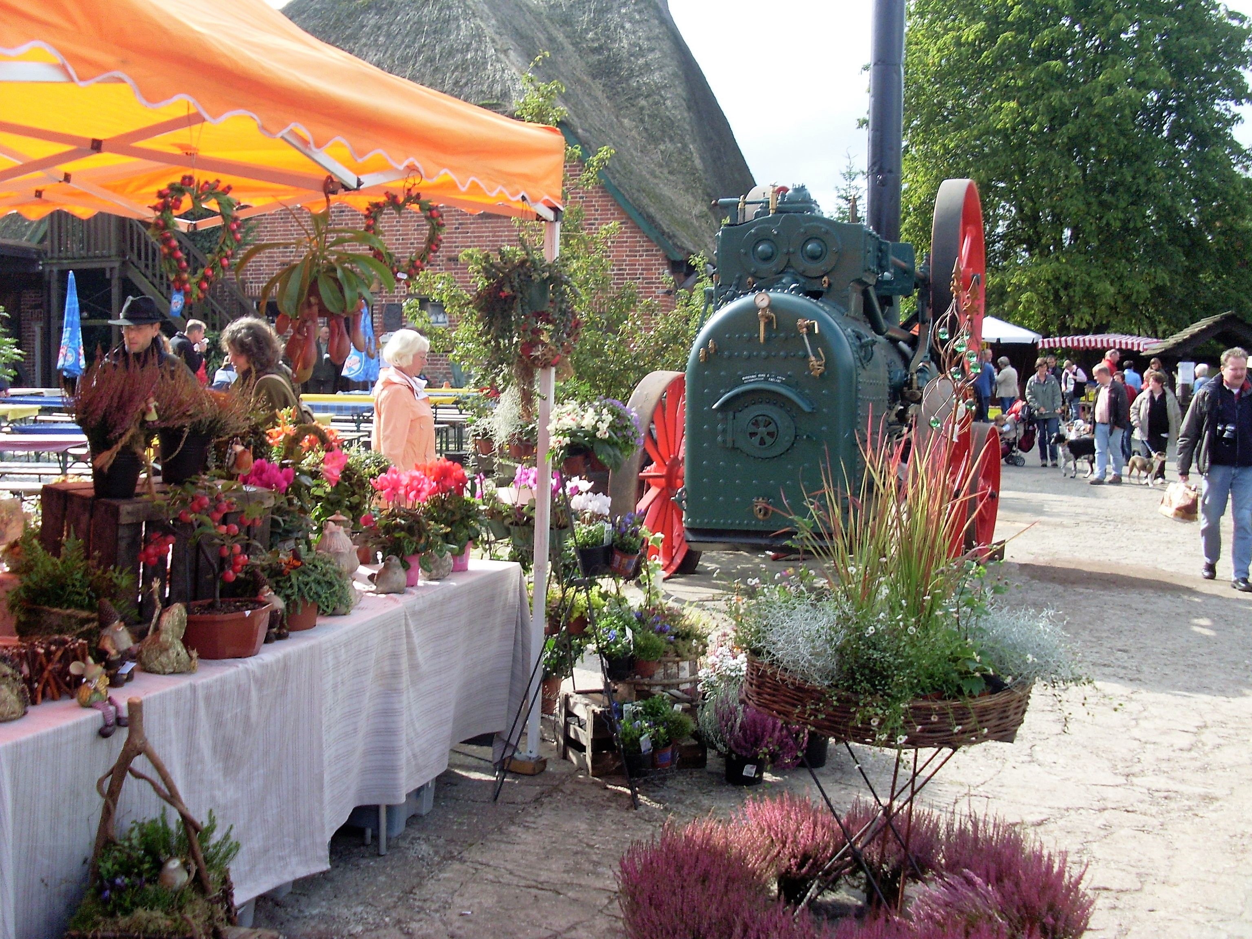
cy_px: 470
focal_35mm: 38
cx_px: 626
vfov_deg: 37.7
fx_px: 1374
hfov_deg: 49.0
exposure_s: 1/125
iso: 80
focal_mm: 6.3
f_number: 7.7
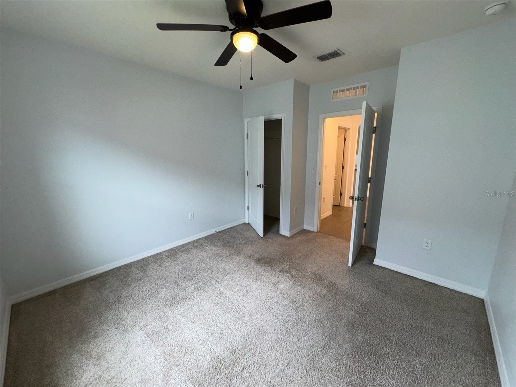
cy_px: 194
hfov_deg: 102.1
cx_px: 258
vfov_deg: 85.7
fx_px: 209
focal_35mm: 14
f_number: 2.2
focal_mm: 2.22
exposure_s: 1/120
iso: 100
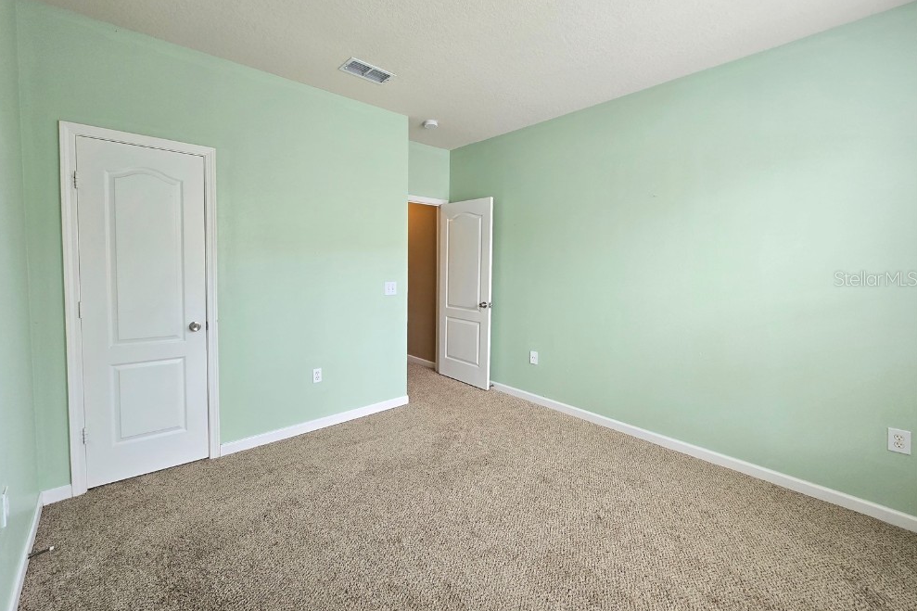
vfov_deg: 81.0
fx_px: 357
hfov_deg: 104.2
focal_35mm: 14
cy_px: 278
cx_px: 447
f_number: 2.2
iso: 200
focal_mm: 2.2
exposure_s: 1/100
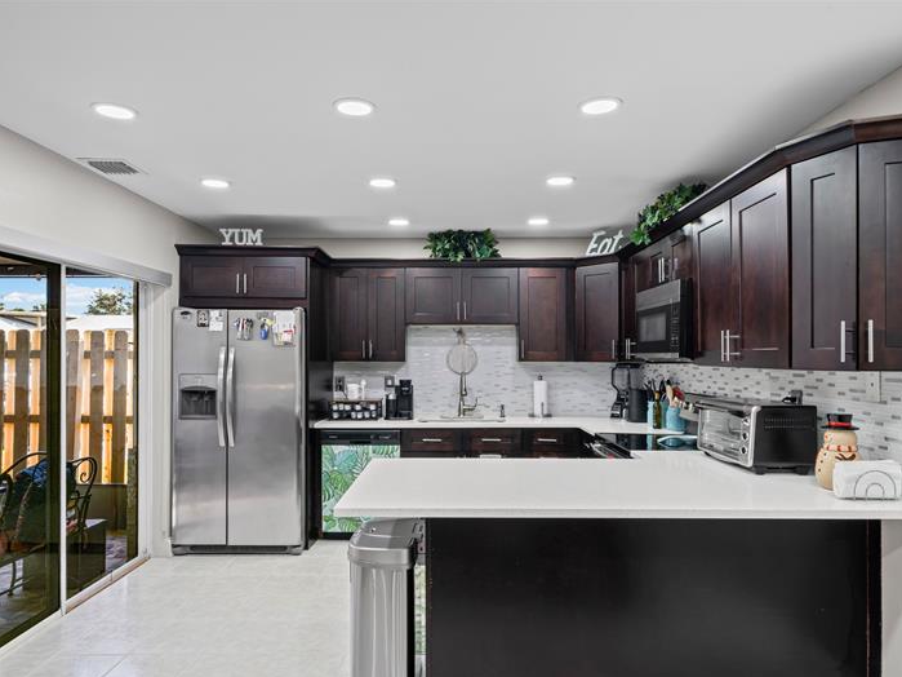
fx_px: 573
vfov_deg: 61.1
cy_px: 343
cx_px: 453
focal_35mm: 22
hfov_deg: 76.4
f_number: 13
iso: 100
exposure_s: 1/1.43
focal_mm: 20
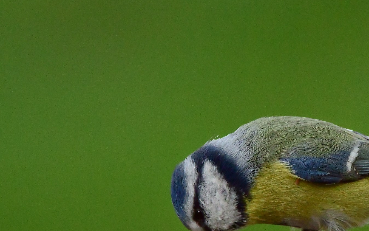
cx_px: 298
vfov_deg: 0.8
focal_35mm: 1635
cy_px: 189
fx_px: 16446
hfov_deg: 1.3
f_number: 11
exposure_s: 1/800
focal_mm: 600
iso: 640
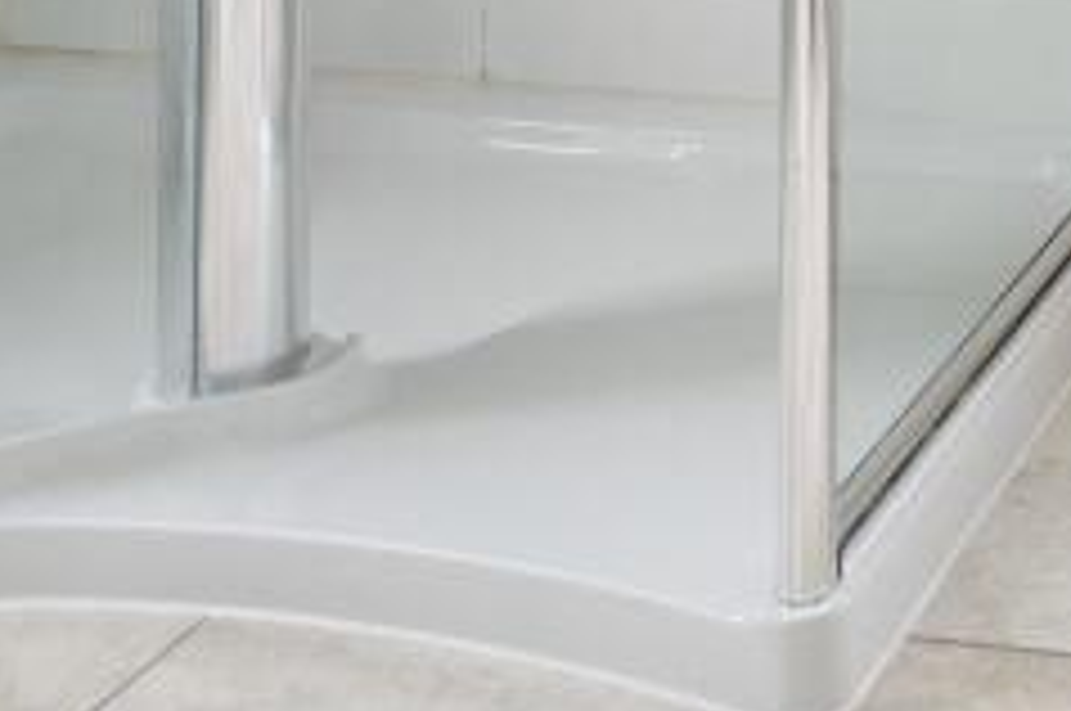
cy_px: -720
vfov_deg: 15.6
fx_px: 2050
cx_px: 1498
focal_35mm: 69
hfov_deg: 24.4
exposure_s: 1/25
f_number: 4
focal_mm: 16
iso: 640
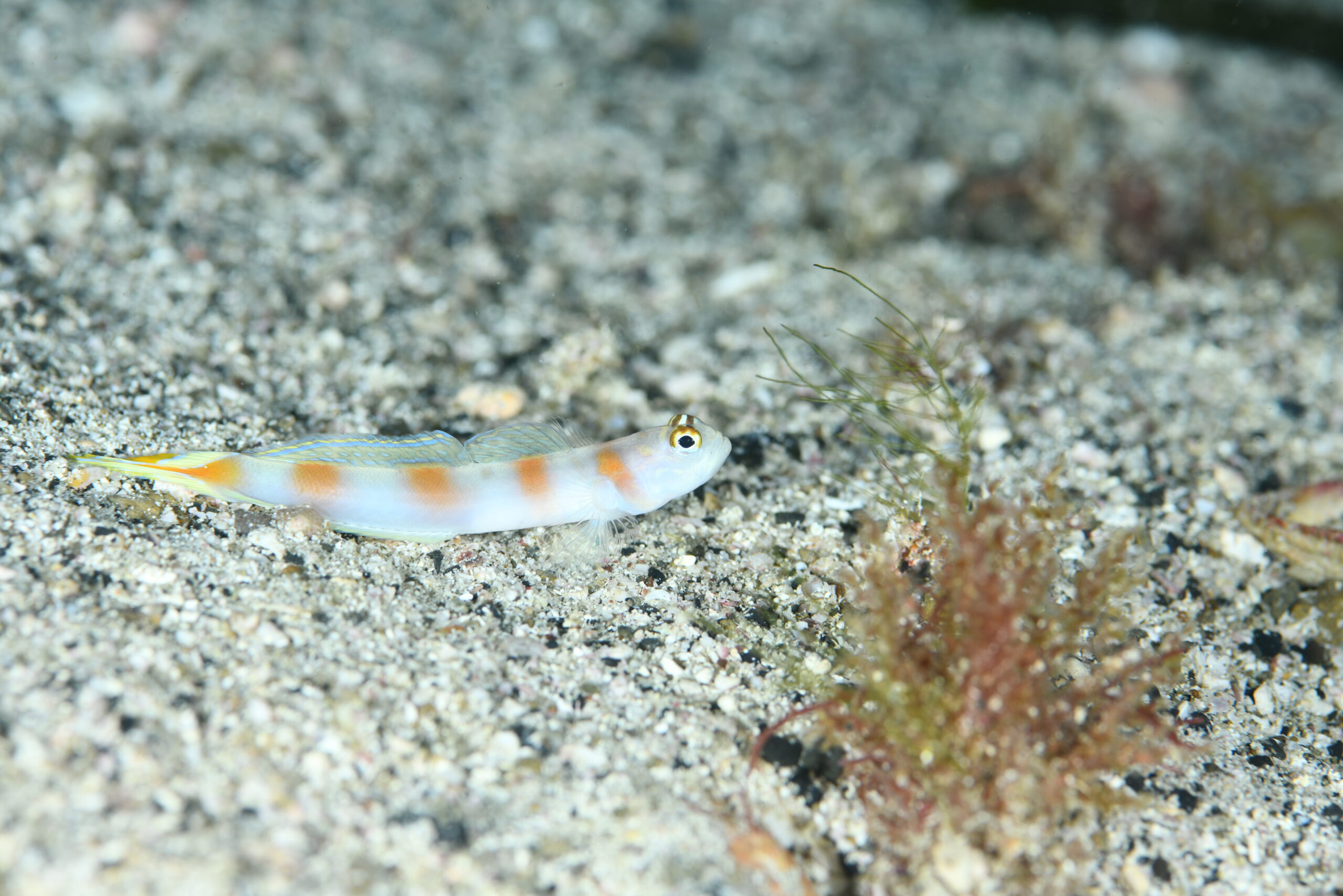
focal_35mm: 105
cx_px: 672
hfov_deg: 19.5
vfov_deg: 13.0
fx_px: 3917
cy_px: 448
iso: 100
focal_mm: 105
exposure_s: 1/250
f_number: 10
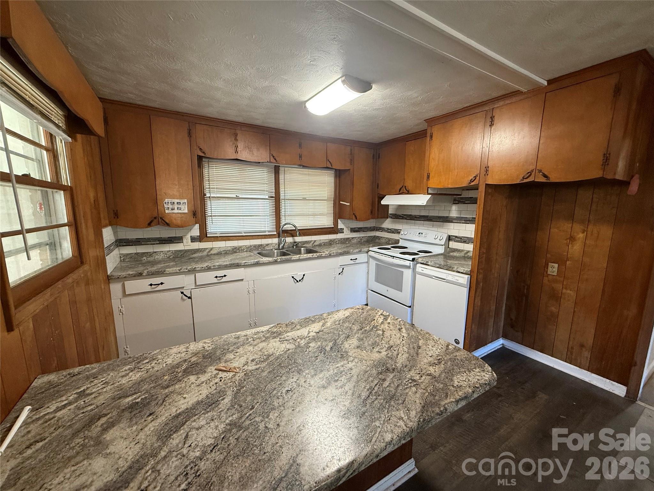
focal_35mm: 14
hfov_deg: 102.1
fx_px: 265
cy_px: 246
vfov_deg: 85.7
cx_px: 327
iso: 250
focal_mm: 2.22
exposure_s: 1/60
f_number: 2.2
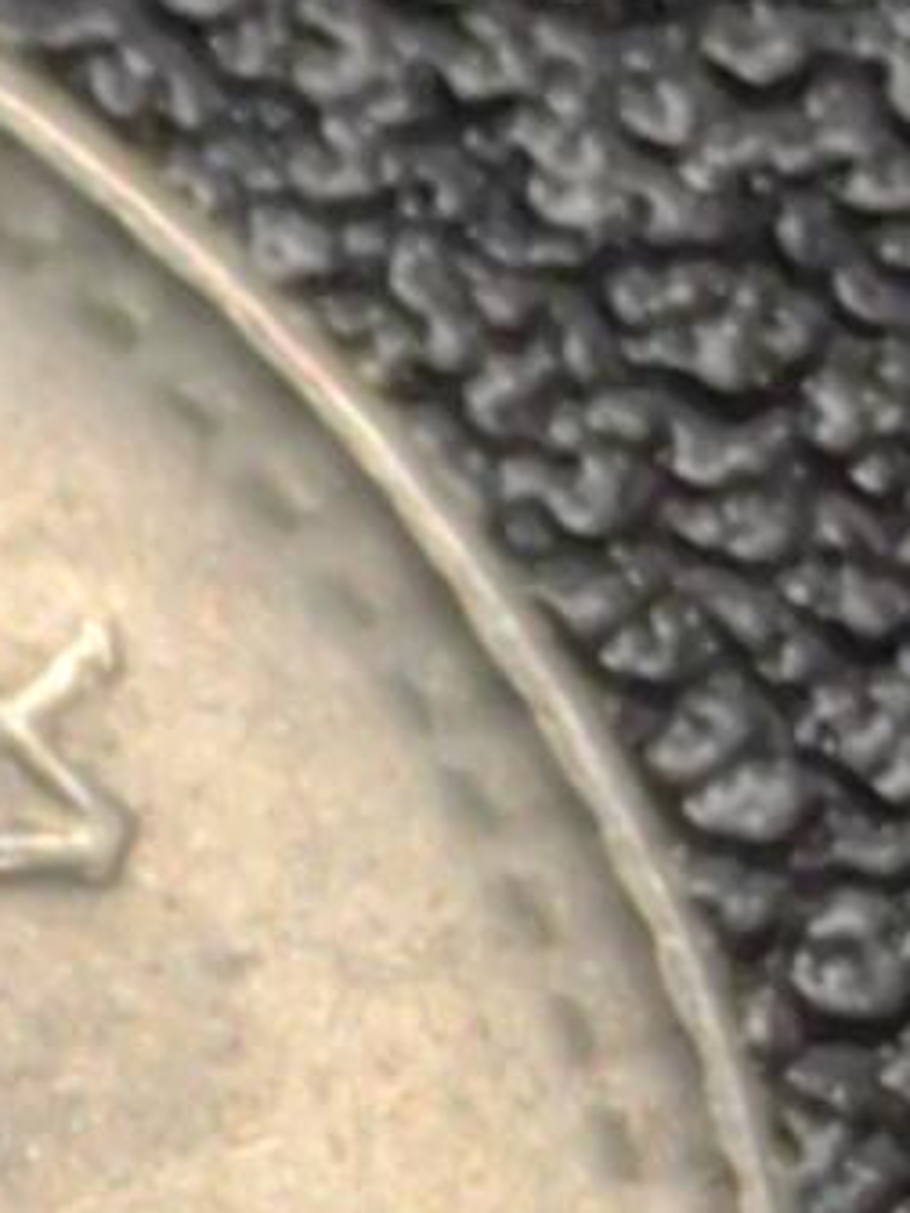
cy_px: 1495
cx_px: -1304
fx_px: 13880
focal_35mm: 396
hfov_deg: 3.7
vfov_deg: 5.0
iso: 50
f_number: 2
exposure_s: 1/165
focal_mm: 5.75
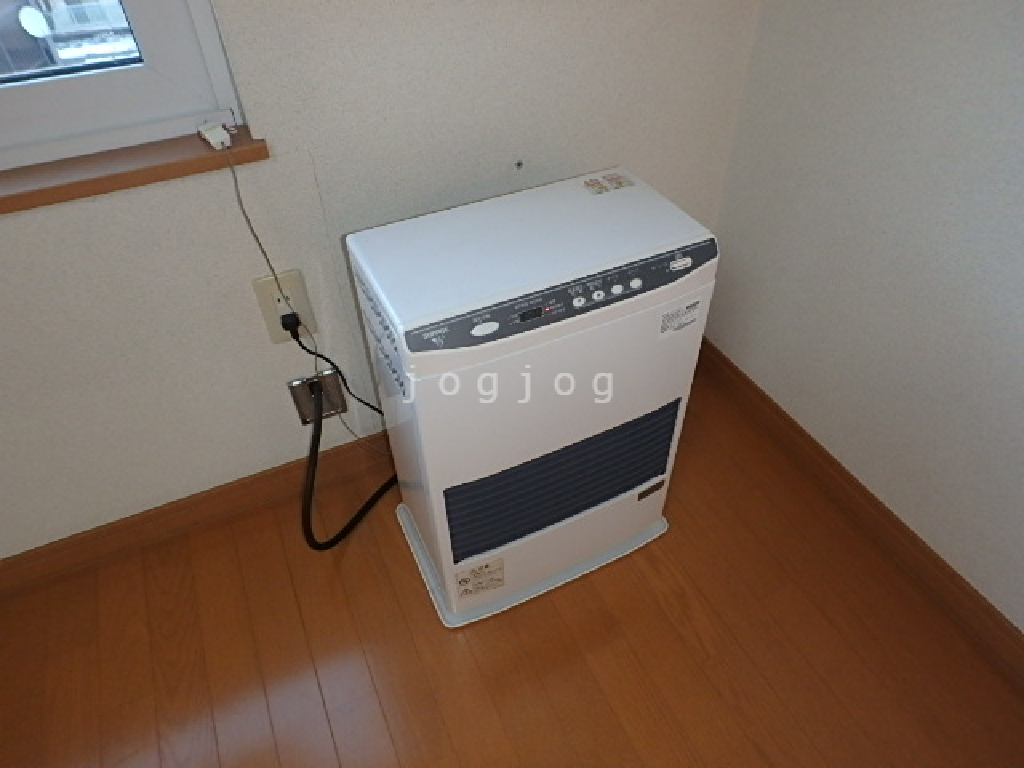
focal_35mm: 23
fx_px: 680
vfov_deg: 58.9
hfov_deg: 73.9
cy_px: 384
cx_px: 512
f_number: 3.8
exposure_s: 1/30
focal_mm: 4
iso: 400
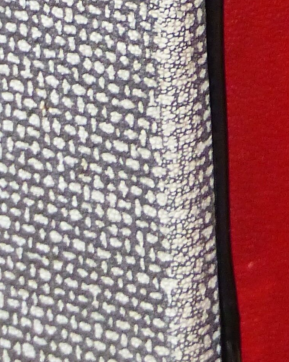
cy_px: -127
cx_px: 408
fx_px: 7797
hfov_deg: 2.1
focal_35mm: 729
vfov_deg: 2.7
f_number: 2.8
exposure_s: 1/40
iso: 400
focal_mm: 28.7
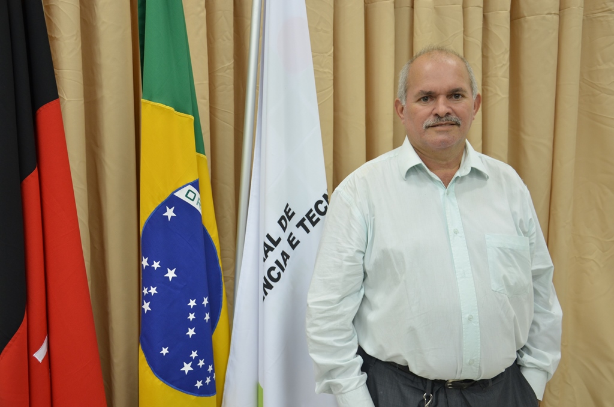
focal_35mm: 38
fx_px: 638
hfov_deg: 51.4
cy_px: 204
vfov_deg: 35.3
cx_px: 307
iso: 400
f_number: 4.5
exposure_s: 1/20
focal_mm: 25
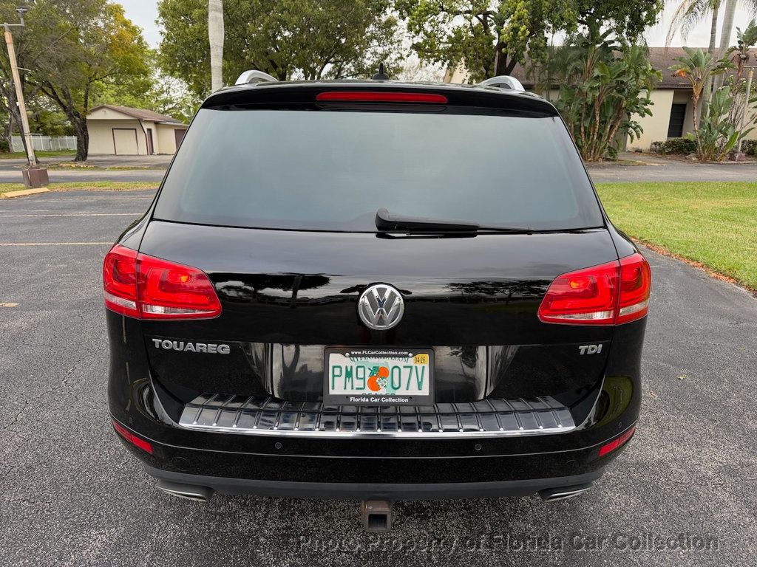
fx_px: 525
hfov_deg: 71.6
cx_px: 378
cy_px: 284
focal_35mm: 24
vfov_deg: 56.8
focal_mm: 6.76
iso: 125
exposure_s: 1/121
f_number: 1.78
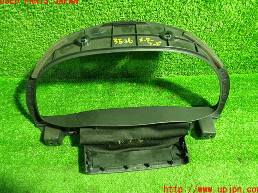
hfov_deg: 58.4
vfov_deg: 45.4
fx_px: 231
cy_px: 95
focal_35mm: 31
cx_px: 131
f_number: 2.3
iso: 800
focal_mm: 5.4
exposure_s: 1/30
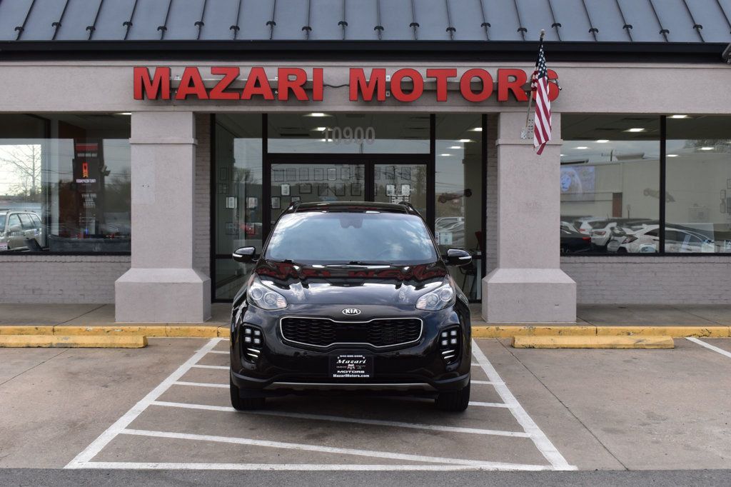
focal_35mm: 45
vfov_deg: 29.8
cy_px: 244
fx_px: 913
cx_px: 366
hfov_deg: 43.6
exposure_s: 1/200
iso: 400
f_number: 10
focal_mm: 30
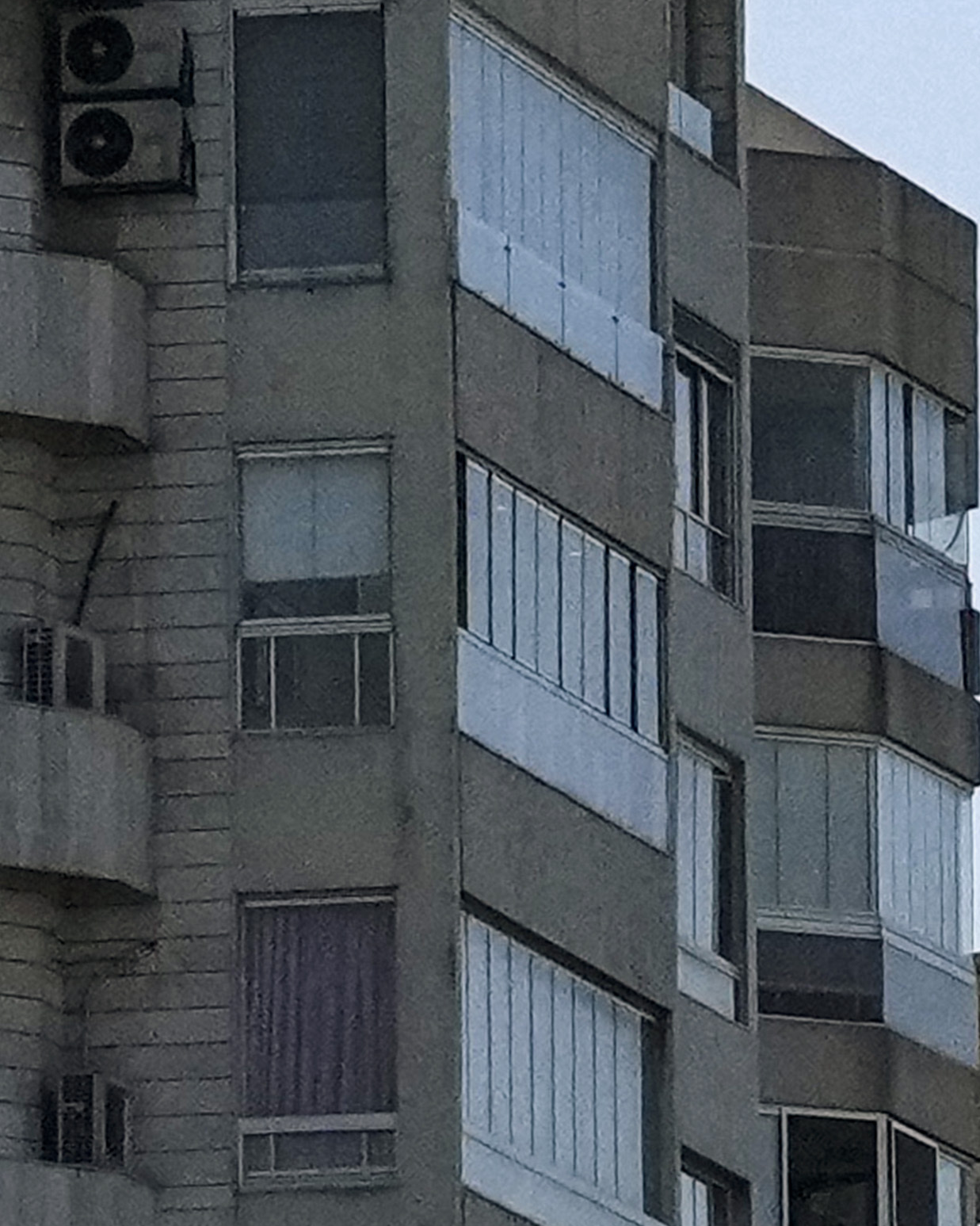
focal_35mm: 367
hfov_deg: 4.2
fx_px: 13310
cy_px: 1653
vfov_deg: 5.2
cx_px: 1394
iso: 2000
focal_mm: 70
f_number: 3.5
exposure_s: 1/32000
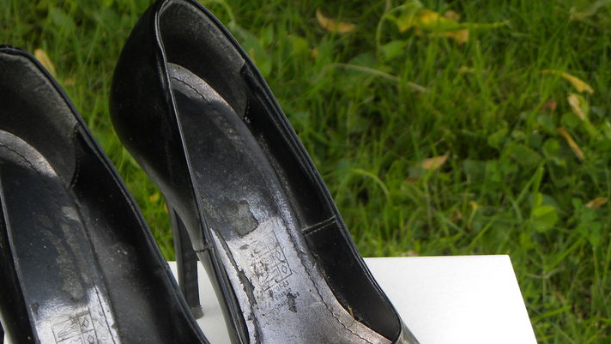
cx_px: 238
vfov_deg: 9.3
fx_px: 2107
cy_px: 292
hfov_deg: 16.5
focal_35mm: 130
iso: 64
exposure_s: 1/77
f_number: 4
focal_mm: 15.1
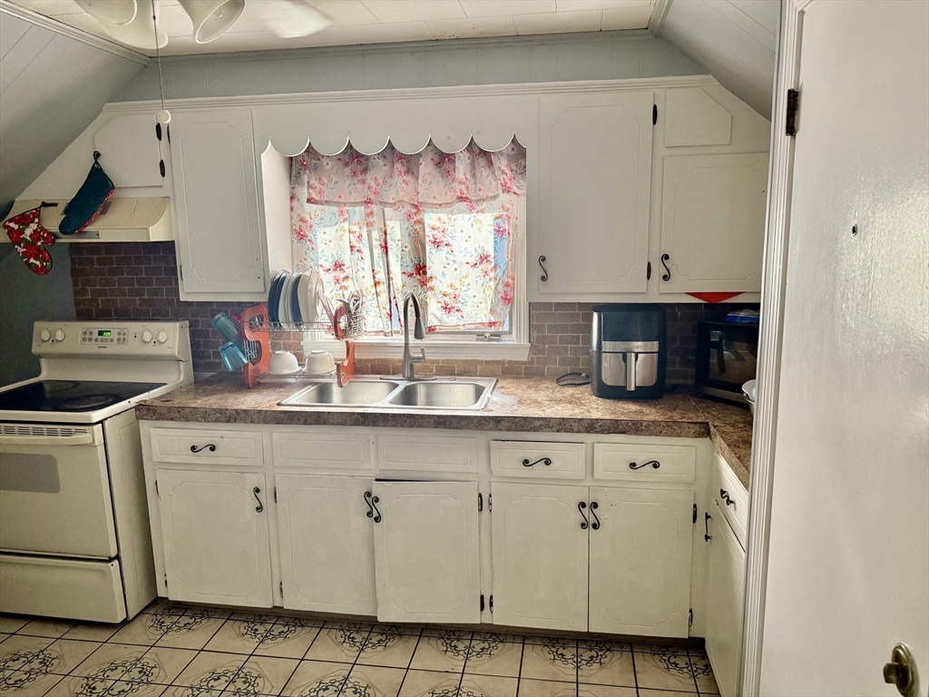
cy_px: 348
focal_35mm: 24
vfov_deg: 56.8
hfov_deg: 71.6
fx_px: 644
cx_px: 464
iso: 200
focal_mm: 6.76
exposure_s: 1/122
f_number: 1.78
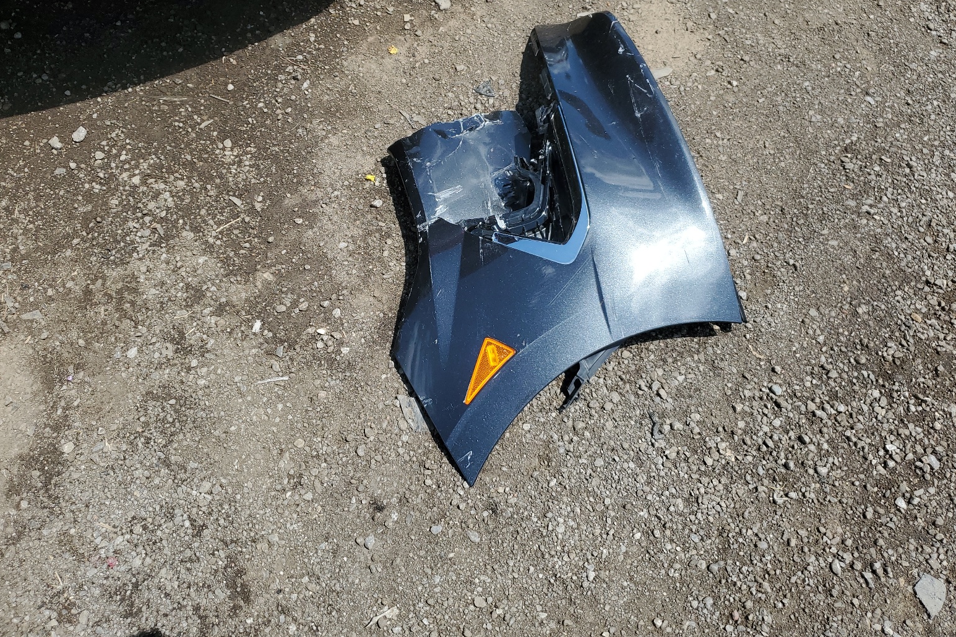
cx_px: 481
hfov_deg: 65.5
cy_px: 291
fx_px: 743
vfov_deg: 46.4
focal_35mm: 28
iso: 50
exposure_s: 1/2500
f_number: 1.5
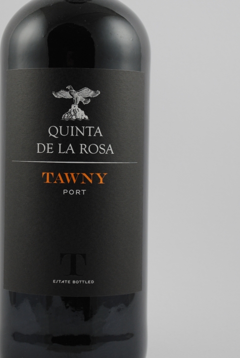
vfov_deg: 20.5
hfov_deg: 13.8
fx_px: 987
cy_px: 105
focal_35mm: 99
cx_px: 79
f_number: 5.3
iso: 200
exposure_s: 1/60
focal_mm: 40
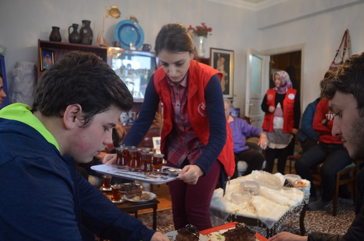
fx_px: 272
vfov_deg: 47.8
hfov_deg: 67.5
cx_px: 182
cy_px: 120
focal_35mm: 27
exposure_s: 1/30
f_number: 3.5
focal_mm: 18
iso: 1100
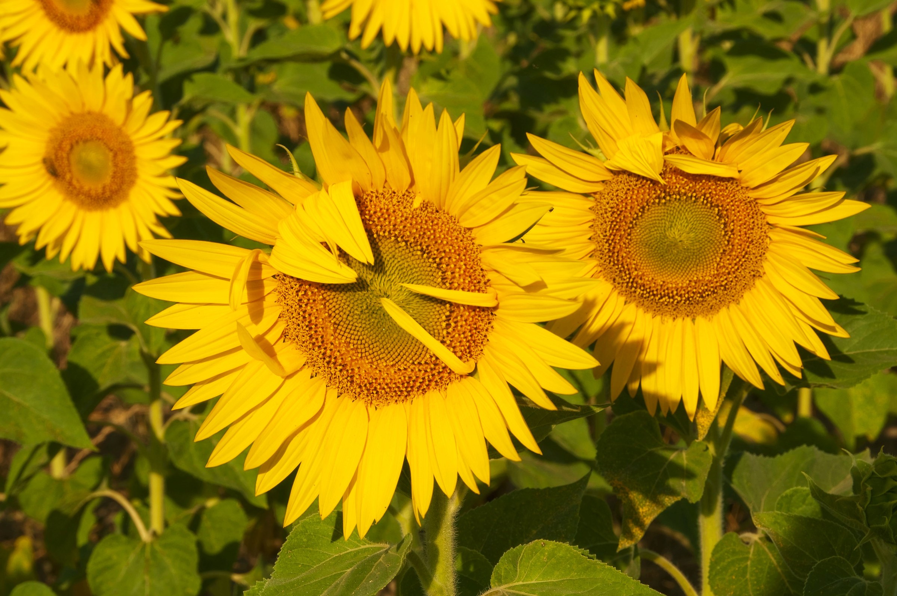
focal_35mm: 98
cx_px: 448
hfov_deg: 20.9
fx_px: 2426
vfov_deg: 14.0
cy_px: 298
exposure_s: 1/125
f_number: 14
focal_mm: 65
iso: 160
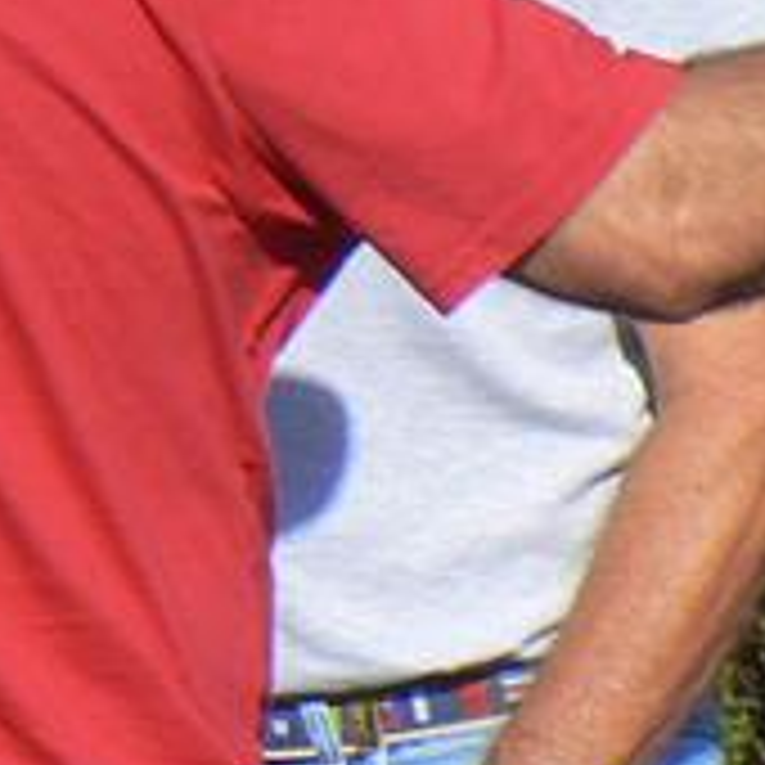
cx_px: -630
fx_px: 24728
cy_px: 108
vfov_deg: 1.8
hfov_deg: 1.8
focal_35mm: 989
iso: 80
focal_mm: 31
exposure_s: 1/400
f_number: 6.3
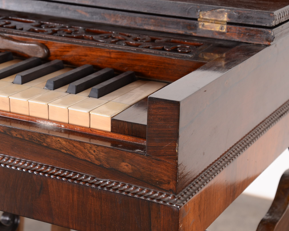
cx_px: 151
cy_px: 116
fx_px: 847
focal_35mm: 99
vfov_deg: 15.5
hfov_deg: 19.4
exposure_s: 1/100
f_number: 9
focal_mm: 58
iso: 125
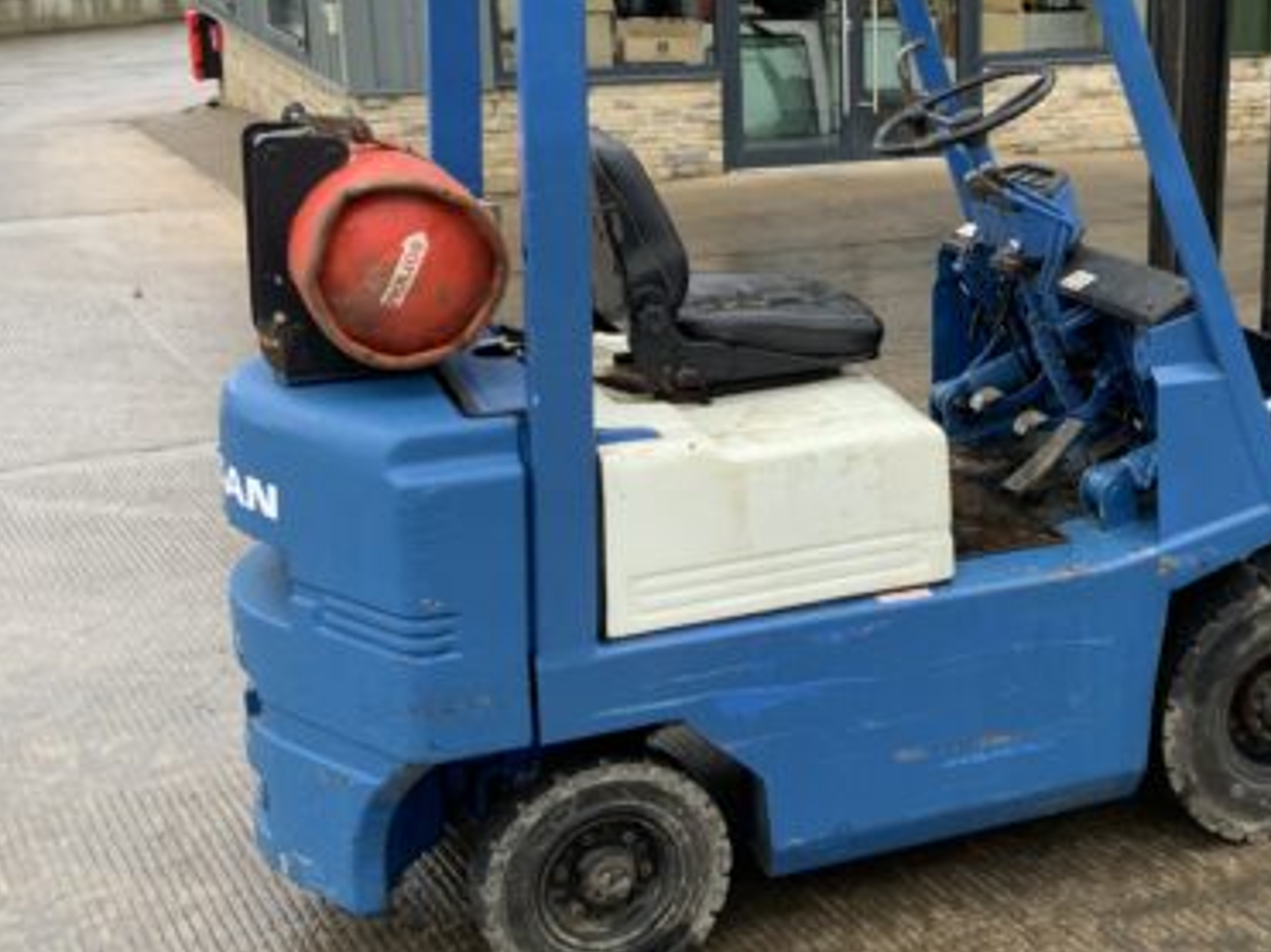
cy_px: 380
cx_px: 928
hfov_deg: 37.4
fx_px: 1835
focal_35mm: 50
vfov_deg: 29.0
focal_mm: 3
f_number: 1.8
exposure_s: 1/122
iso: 32
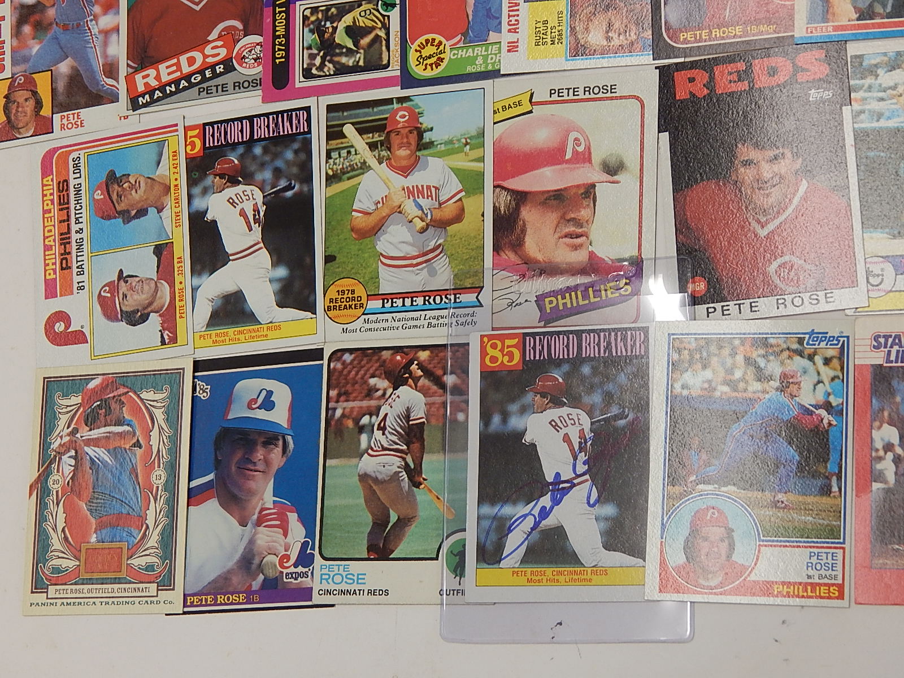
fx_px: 1802
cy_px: 339
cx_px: 452
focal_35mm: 69
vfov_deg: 21.3
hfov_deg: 28.2
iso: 140
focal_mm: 12.3
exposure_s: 1/30
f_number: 4.1
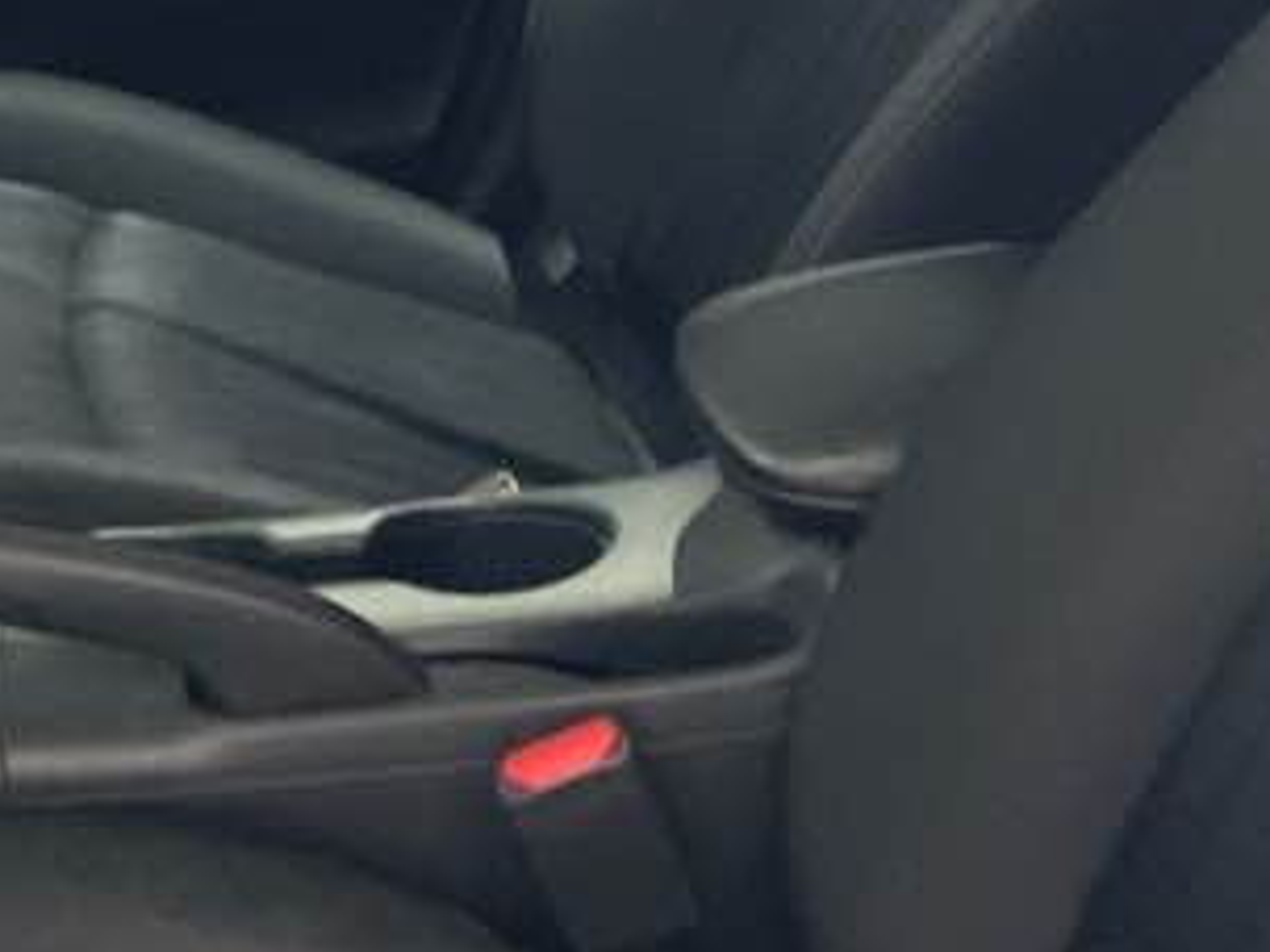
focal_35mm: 108
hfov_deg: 18.0
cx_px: 215
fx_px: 3962
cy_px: 196
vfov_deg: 13.6
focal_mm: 3
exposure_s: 1/30
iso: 250
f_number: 1.8
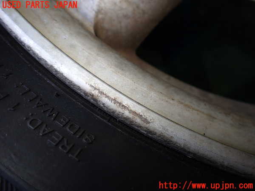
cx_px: 128
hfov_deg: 60.0
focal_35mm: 30
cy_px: 96
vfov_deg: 46.8
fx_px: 221
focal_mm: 5.4
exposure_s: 1/125
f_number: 2.3
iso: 125
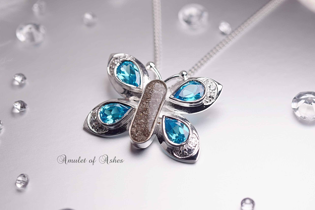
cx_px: 158
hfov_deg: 13.0
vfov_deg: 8.7
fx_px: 1378
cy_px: 105
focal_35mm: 158
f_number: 5.6
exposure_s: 1/500
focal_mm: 105
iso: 200
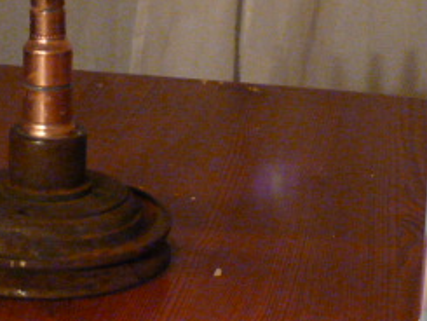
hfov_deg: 15.4
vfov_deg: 11.3
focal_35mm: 128
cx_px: 167
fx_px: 1580
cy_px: -85
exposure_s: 1/8
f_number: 3.2
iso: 800
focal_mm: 8.7
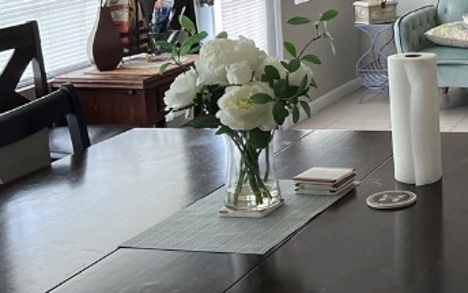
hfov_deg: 23.3
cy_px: 27
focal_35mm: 82
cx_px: 548
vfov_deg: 15.7
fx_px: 1046
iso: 100
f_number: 1.5
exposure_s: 1/120
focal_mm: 5.7
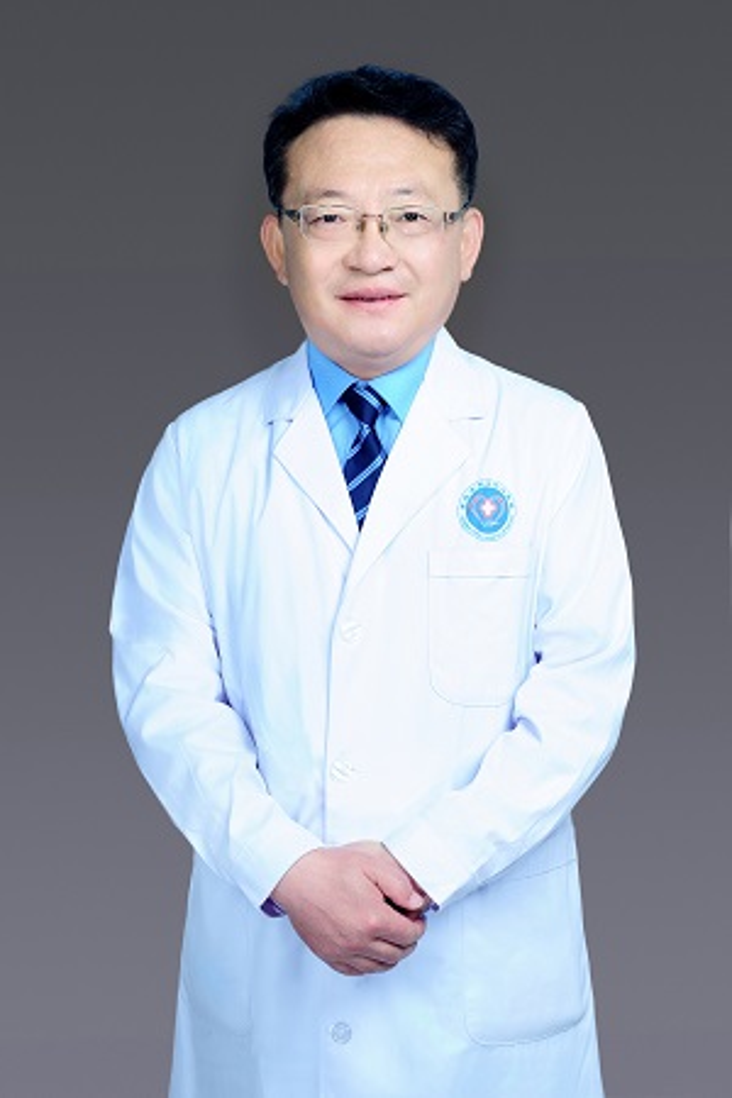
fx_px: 1525
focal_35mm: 50
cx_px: 366
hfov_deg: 27.0
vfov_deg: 39.6
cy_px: 549
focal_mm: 50
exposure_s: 1/125
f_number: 9
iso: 200
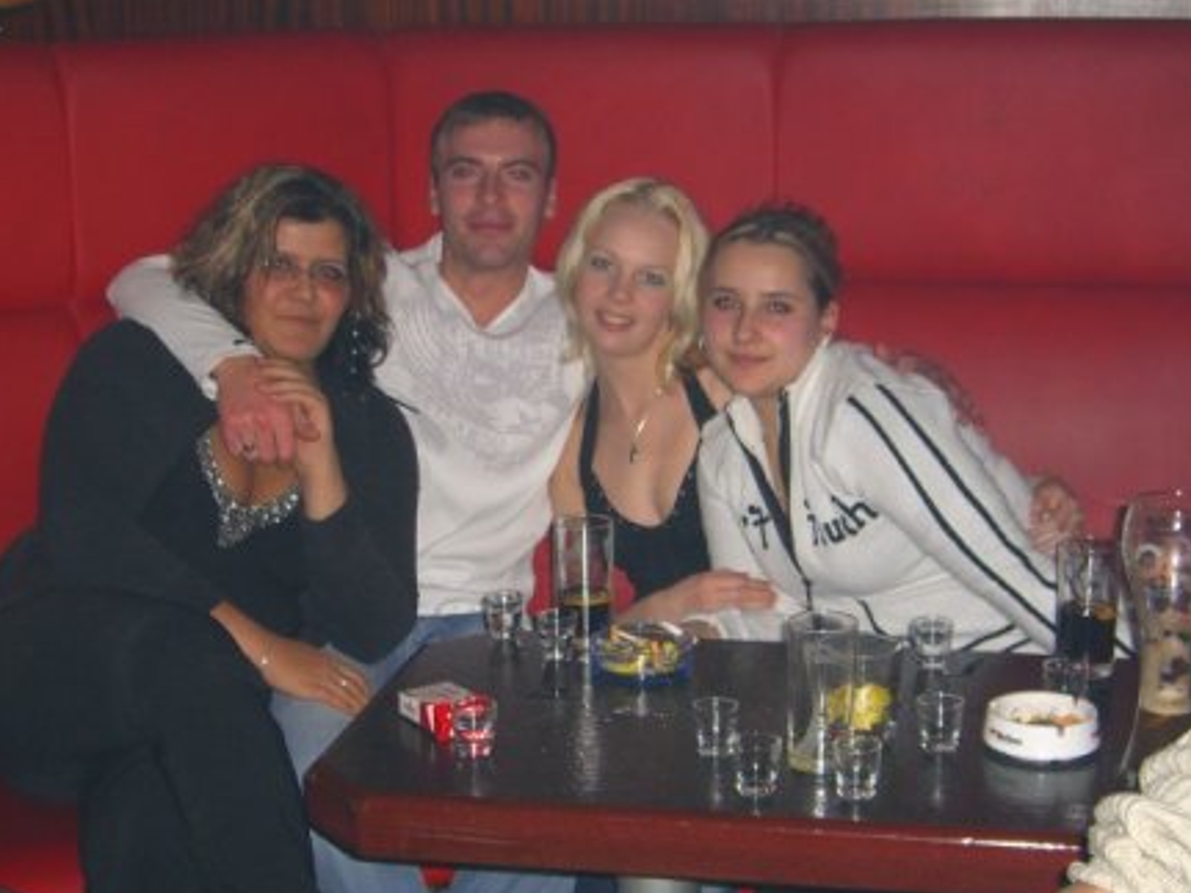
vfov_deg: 22.9
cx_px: 508
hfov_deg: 30.2
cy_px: 556
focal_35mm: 64
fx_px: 2201
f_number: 3.1
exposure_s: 1/60
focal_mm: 9.5
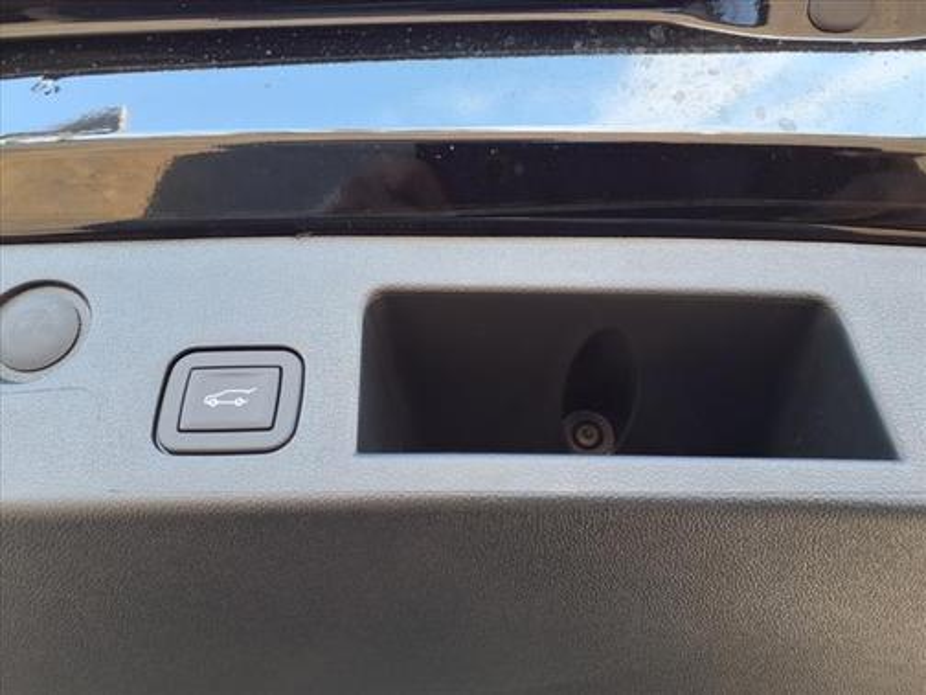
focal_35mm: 27
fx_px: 722
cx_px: 463
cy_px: 348
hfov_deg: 65.3
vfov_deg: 51.4
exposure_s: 1/60.2
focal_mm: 3.58
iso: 40
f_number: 1.9
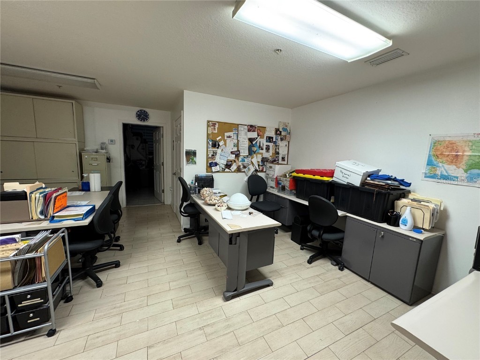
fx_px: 194
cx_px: 240
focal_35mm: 14
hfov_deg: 102.1
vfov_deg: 85.7
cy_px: 180
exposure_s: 1/60
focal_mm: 2.22
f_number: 2.2
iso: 160
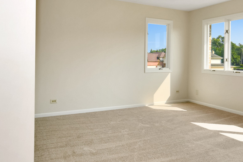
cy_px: 53
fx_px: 209
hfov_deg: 60.2
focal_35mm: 31
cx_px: 131
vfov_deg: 41.7
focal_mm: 10
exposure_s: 1/1250
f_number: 8
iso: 400
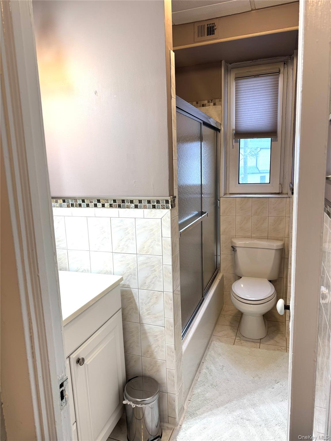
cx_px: 166
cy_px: 220
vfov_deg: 71.6
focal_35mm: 24
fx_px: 306
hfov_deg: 56.8
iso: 100
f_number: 1.78
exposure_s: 1/120
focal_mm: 6.76
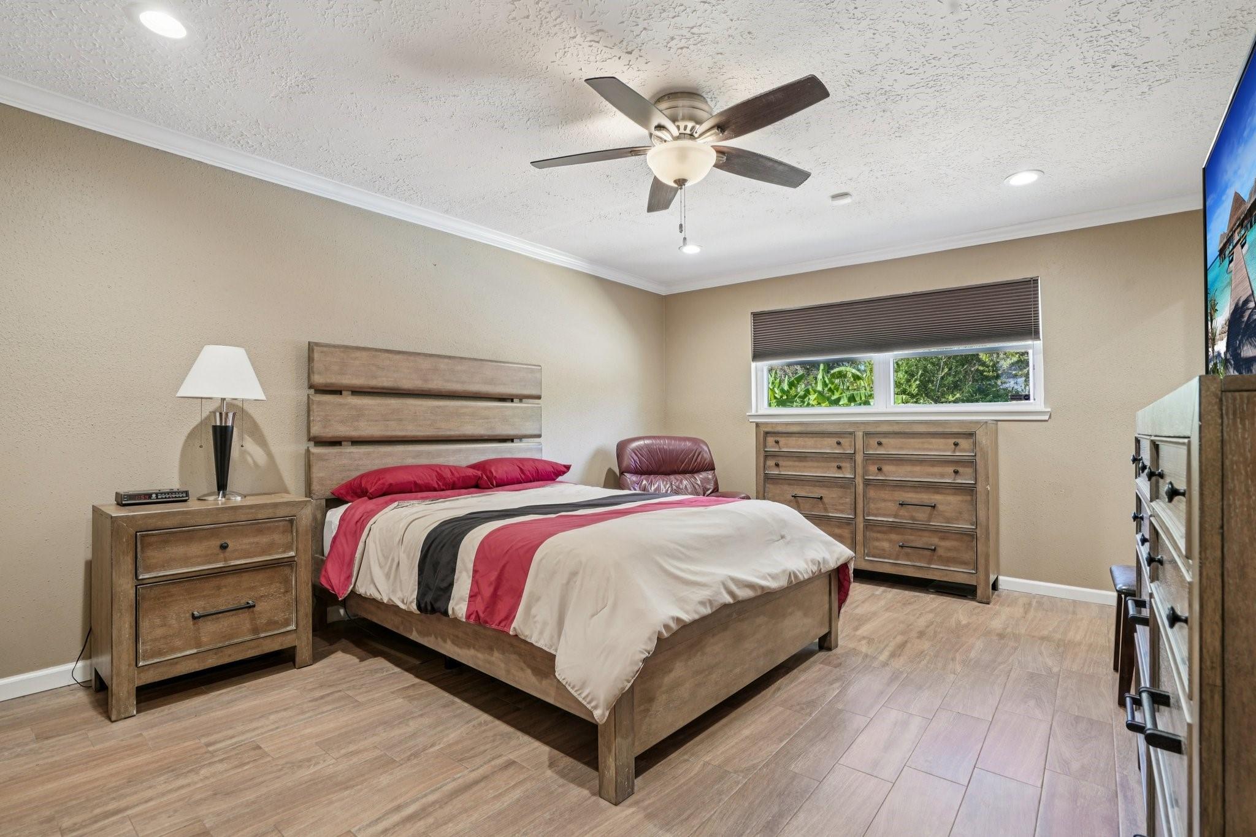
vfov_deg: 73.7
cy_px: 418
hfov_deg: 96.7
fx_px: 558
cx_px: 628
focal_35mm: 16
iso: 400
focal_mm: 16
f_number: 8
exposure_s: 1/6
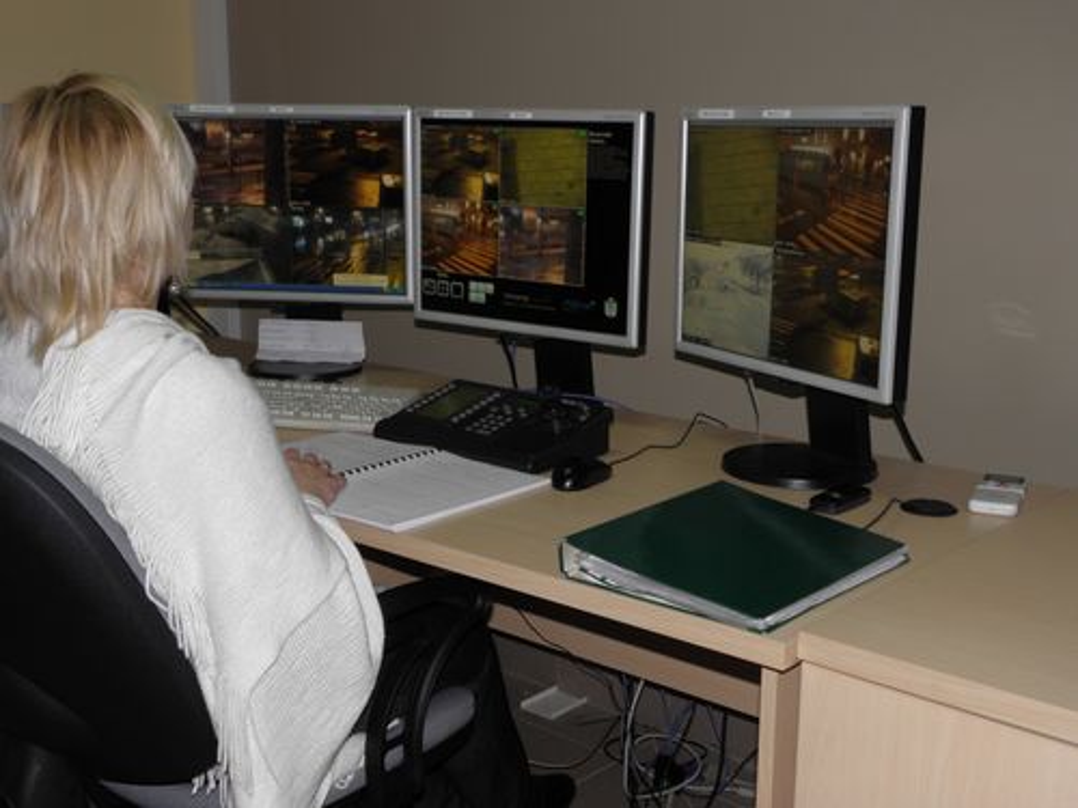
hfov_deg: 42.9
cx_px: 539
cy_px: 404
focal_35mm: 44
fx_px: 1370
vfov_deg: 32.9
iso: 100
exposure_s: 1/40
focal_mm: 7.87
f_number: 3.3
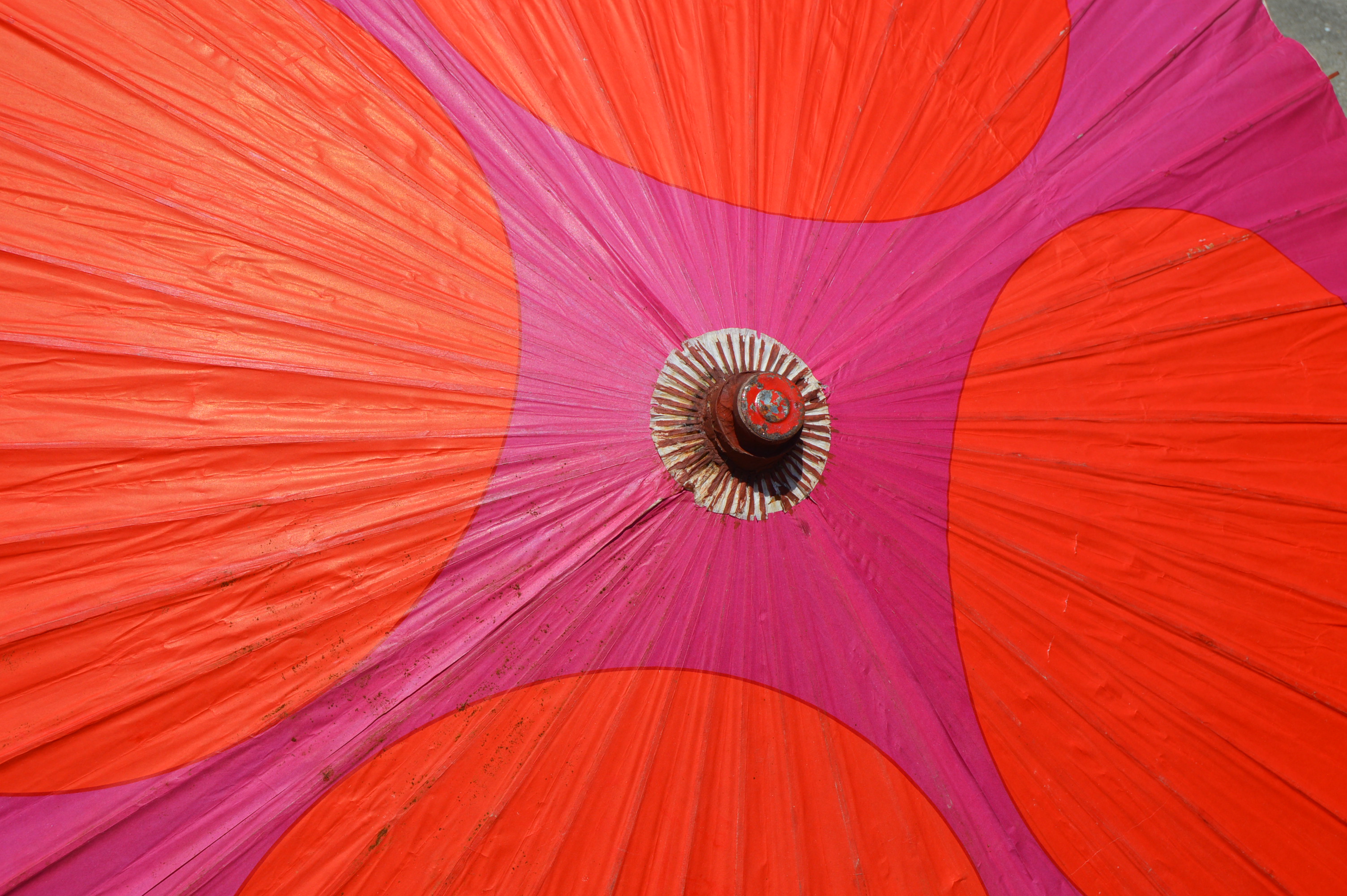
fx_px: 1907
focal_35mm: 51
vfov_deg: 26.4
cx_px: 674
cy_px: 448
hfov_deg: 38.9
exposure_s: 1/320
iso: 100
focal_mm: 34
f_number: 9
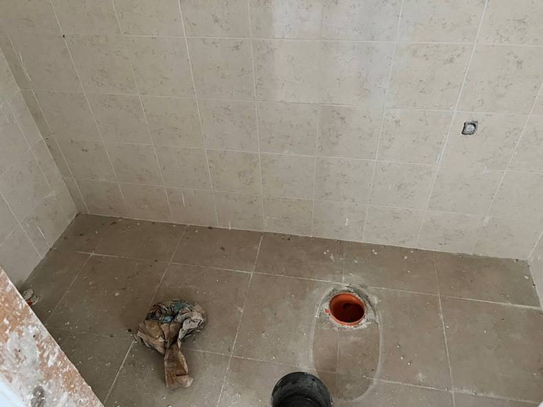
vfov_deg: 53.1
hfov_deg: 67.3
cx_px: 272
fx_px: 408
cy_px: 204
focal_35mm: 26
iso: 640
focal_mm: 5.1
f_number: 1.6
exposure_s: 1/35
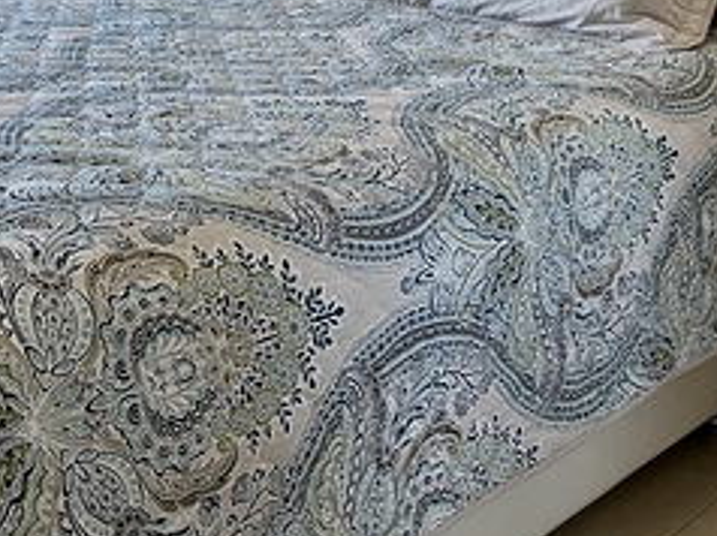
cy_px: -48
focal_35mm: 70
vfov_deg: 20.1
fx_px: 1448
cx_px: 175
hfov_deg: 27.4
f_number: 1.5
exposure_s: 1/218
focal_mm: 5.7
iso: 40
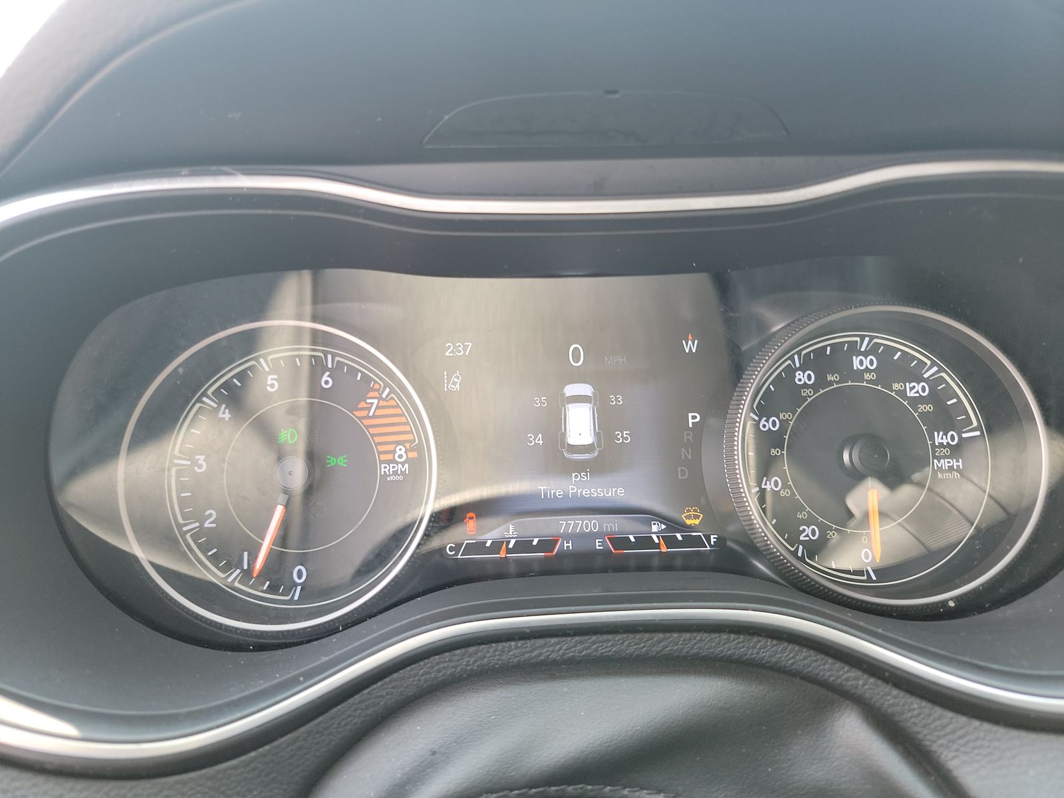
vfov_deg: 56.8
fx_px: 738
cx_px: 532
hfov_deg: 71.6
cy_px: 399
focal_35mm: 24
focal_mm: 6.7
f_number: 1.8
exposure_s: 1/59
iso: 139
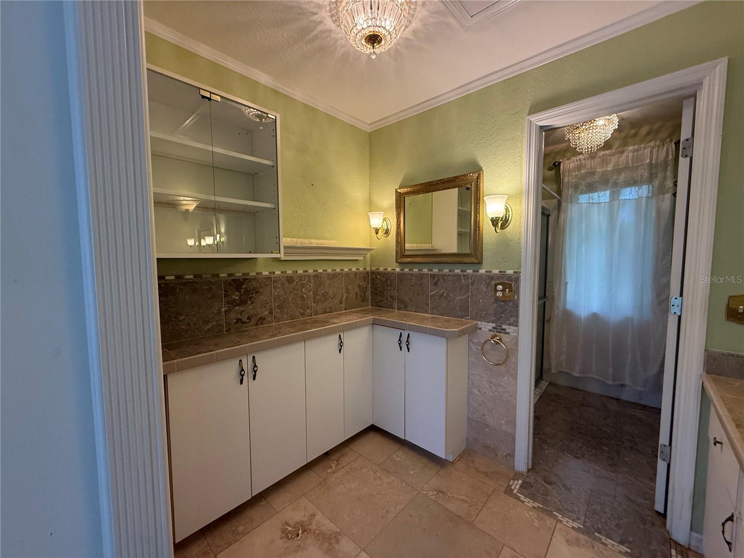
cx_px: 372
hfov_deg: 102.1
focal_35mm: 14
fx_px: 301
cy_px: 279
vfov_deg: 85.7
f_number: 2.2
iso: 320
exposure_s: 1/120
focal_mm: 2.22
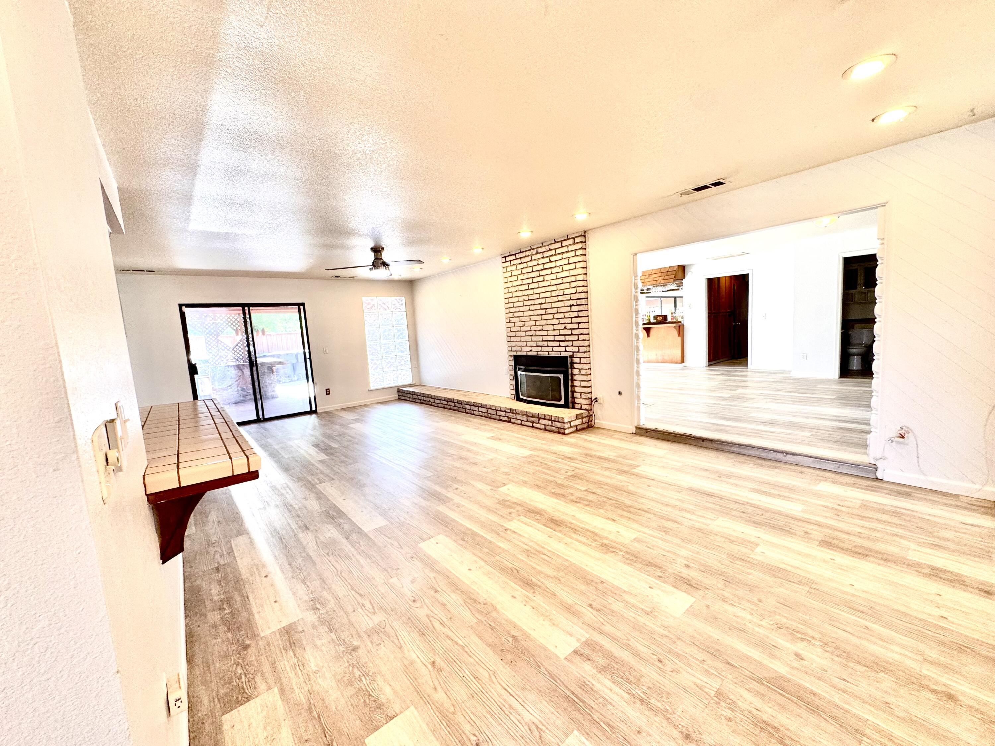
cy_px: 373
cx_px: 498
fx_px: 402
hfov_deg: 102.1
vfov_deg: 85.7
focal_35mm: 14
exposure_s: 1/120
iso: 125
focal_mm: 2.22
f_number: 2.2
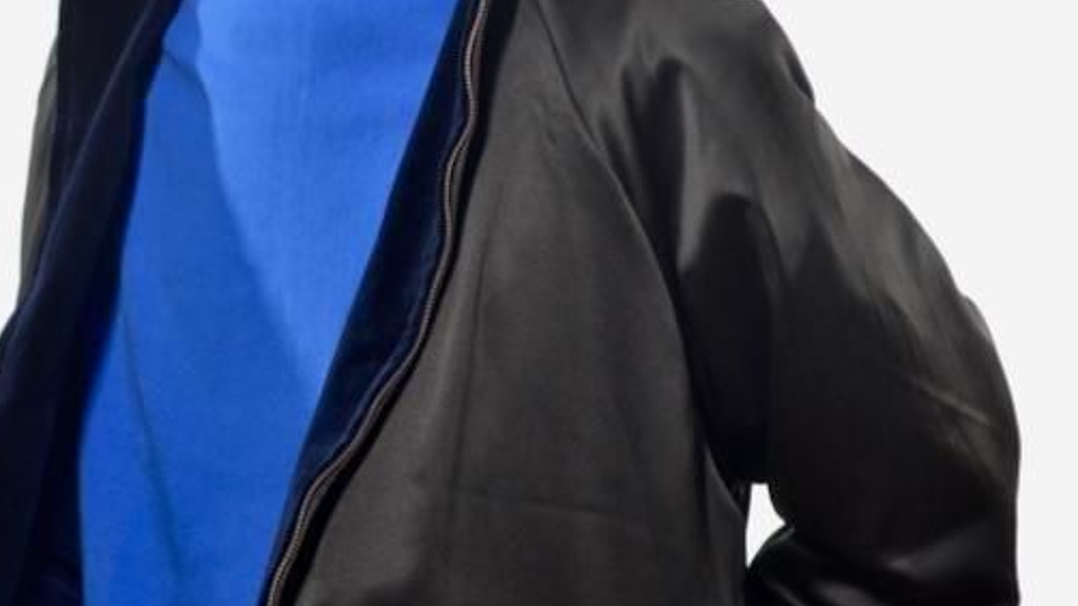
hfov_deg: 21.2
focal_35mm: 100
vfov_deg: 12.1
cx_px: 281
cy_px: 428
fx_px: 2858
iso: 800
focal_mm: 40
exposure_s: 1/60
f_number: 4
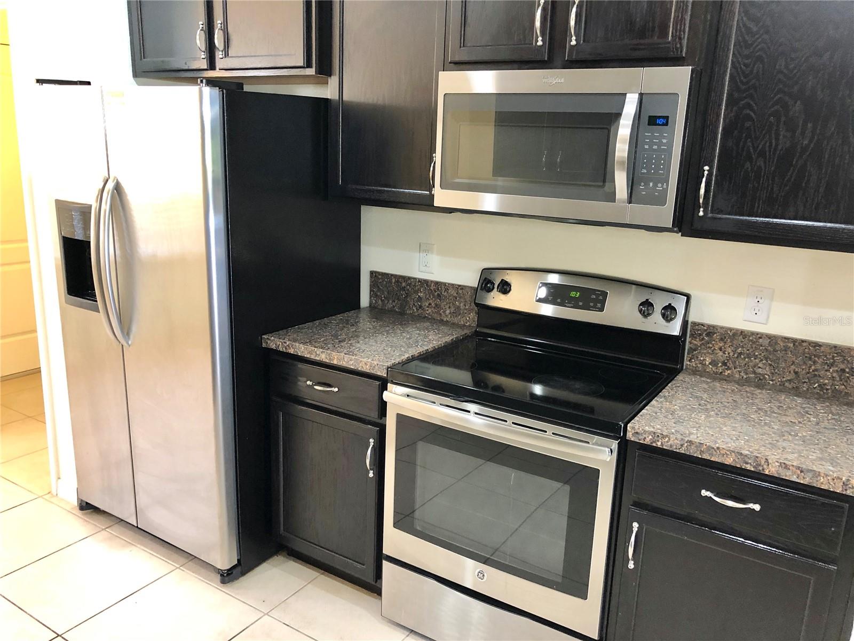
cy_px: 320
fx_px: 691
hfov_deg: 63.4
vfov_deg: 49.7
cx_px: 427
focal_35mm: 28
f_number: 1.8
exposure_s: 1/15
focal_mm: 3.99
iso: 80
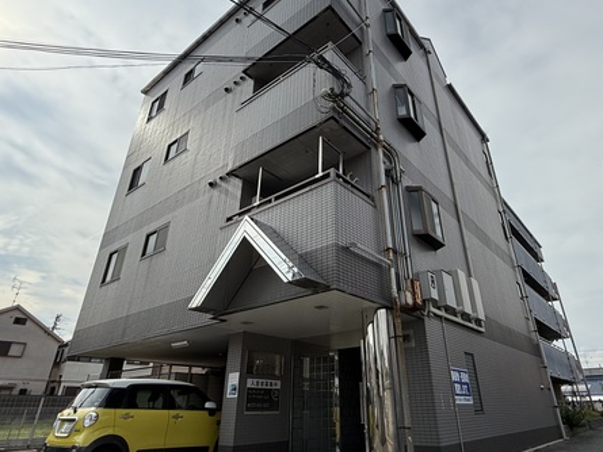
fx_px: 383
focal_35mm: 22
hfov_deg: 76.1
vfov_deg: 61.0
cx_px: 335
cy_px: 205
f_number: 2.2
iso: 50
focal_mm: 2.22
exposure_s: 1/1901
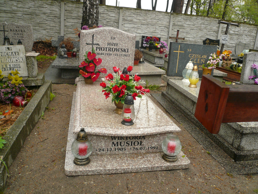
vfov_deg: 49.7
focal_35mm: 28
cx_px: 129
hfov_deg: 63.4
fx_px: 209
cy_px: 97
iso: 100
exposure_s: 1/60
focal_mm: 4.6
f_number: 2.8
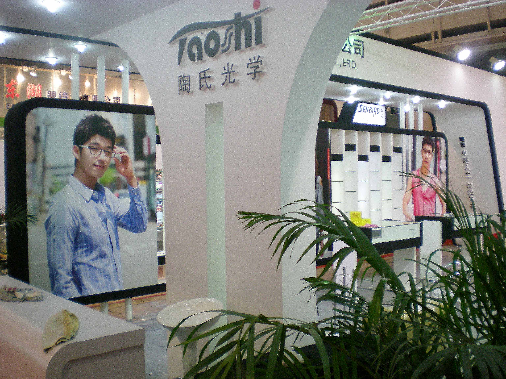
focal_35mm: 38
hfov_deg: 49.0
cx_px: 253
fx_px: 555
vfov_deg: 37.7
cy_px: 190
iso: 200
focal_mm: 6.3
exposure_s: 1/33.8
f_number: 3.1
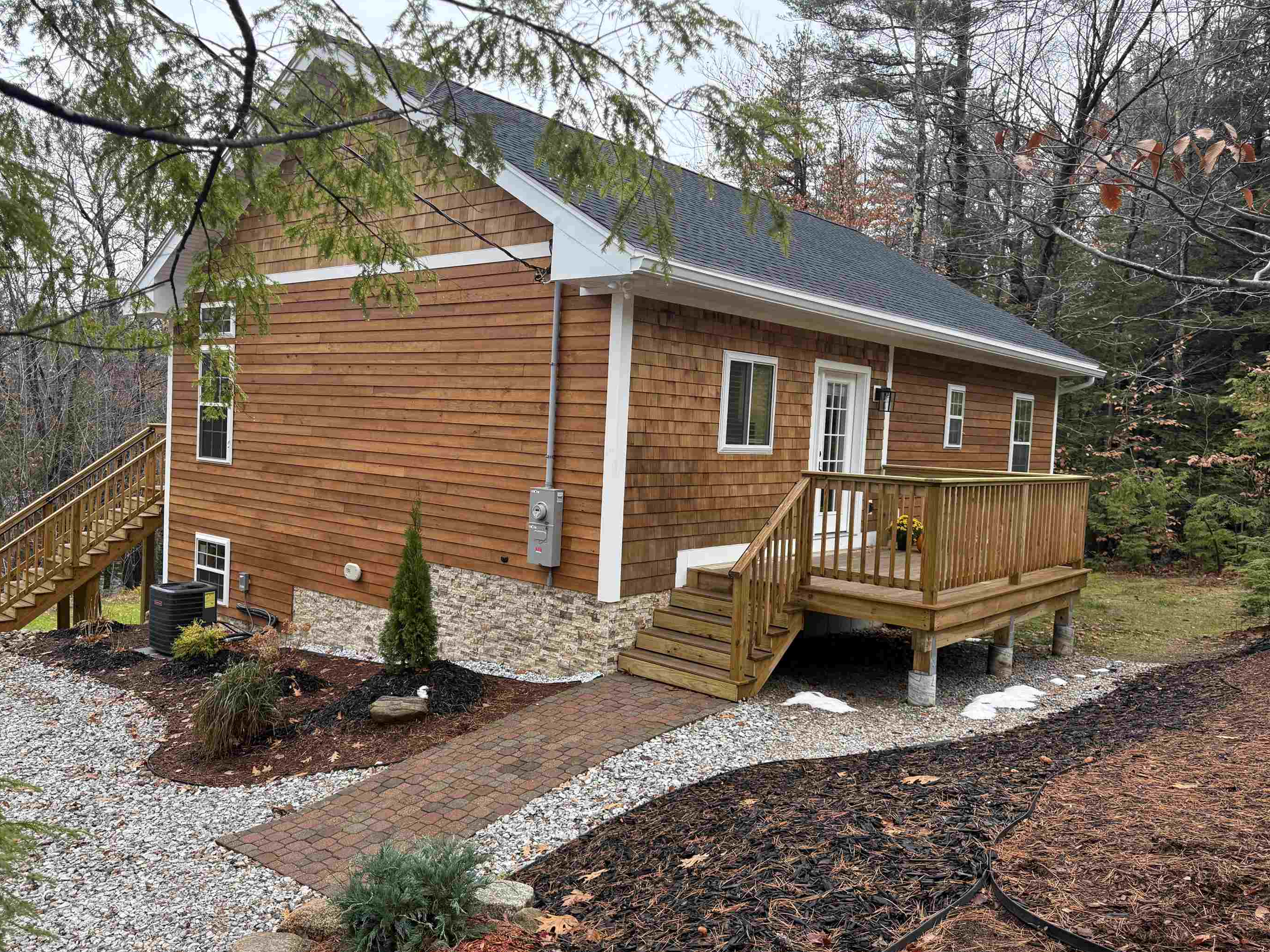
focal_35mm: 27
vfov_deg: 51.4
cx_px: 578
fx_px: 991
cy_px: 475
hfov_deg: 65.2
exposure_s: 1/234
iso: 125
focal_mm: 6.76
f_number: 1.78
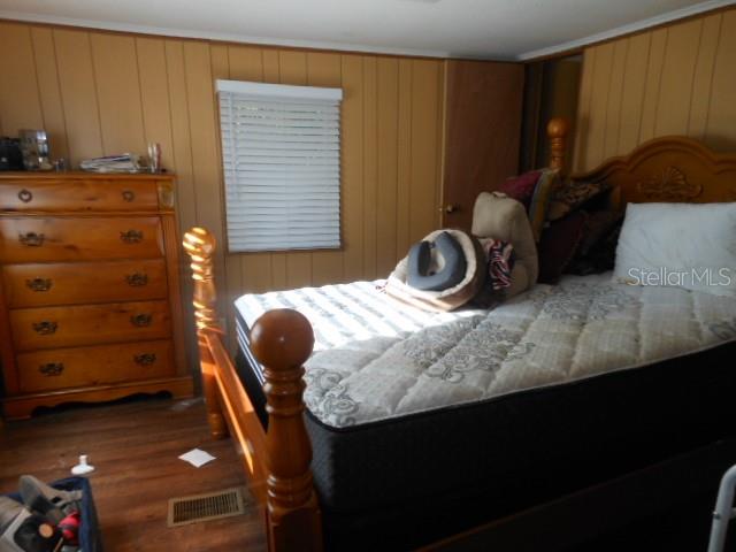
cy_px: 276
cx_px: 368
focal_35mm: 25
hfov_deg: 69.4
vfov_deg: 54.9
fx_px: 532
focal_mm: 4.5
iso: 80
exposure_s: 1/30
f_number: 3.2
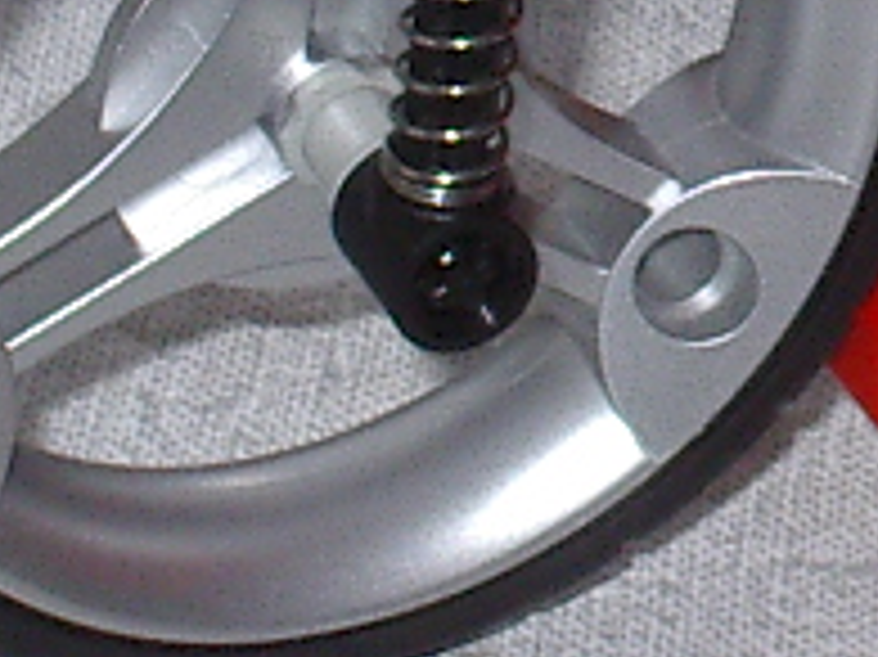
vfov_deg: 3.7
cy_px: -680
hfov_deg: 4.9
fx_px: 10139
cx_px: 1598
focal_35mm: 400
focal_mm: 11.5
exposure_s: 1/80
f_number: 6.9
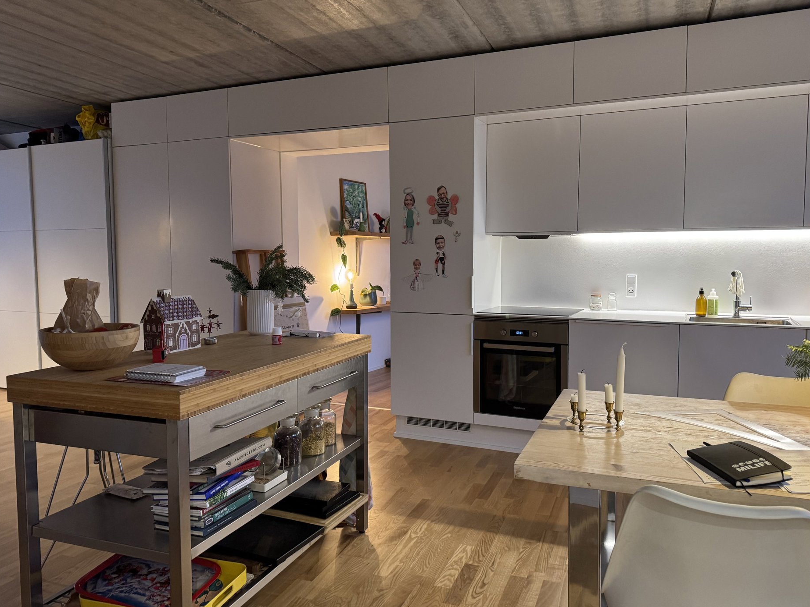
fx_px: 608
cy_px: 298
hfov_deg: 67.2
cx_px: 433
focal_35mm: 26
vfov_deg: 53.1
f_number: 1.78
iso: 320
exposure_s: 1/50
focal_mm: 6.76
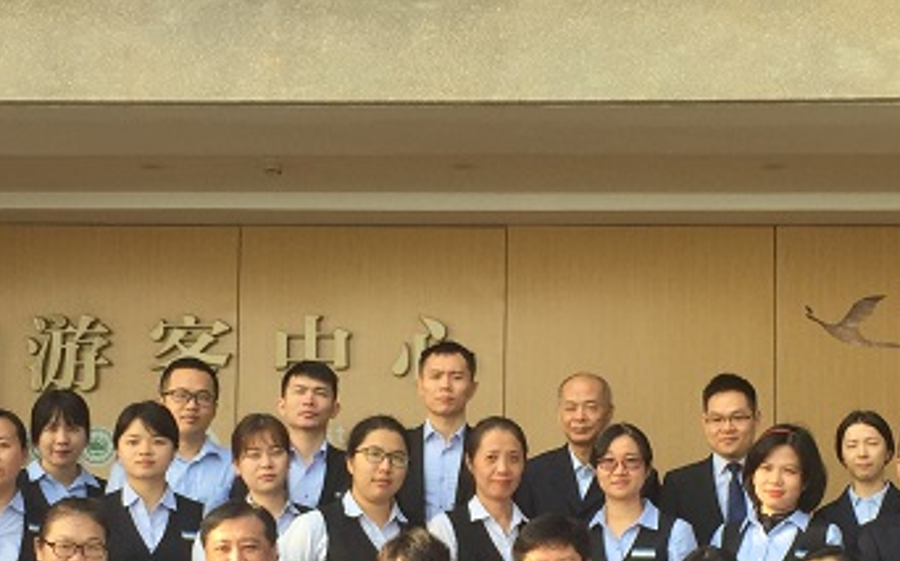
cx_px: 521
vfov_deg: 17.8
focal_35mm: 72
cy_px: 477
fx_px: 1764
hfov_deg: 28.6
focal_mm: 4.15
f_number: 2.2
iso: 32
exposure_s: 1/353
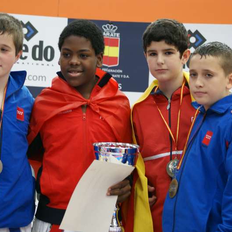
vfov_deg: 12.1
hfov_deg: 12.1
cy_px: 116
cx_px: 102
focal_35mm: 145
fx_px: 1097
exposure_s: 1/30
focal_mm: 75
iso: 400
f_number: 4.5
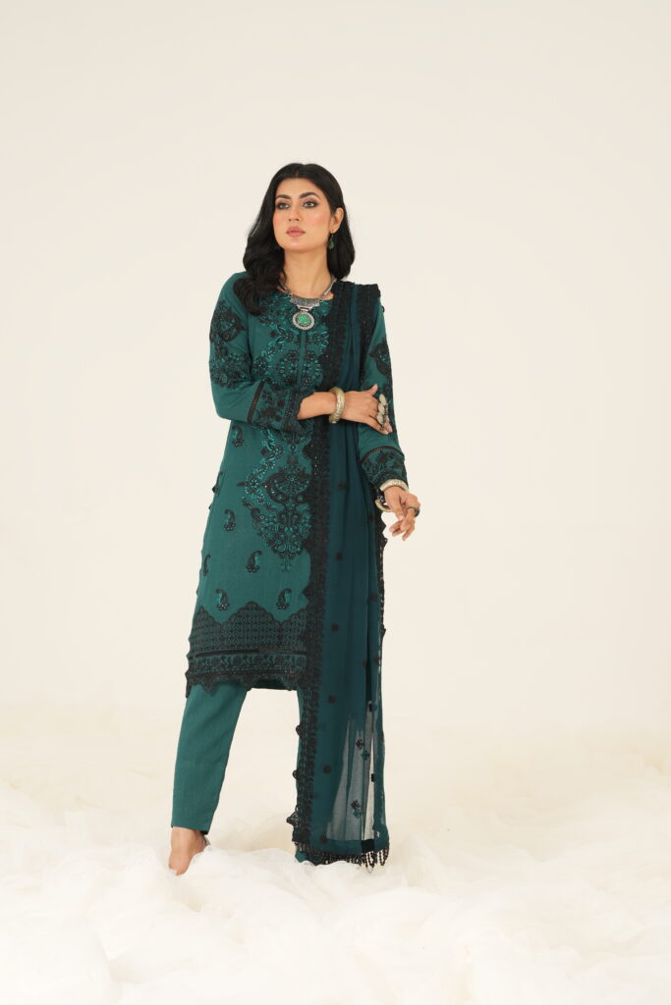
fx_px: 2934
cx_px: 336
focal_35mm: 105
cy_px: 502
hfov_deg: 13.0
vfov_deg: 19.5
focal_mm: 105
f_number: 5
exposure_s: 1/250
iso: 200
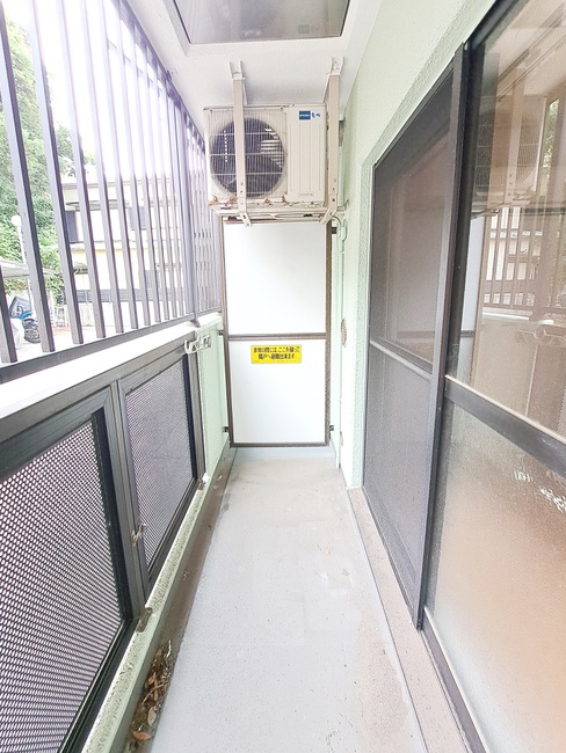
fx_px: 305
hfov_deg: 85.6
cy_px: 356
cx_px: 269
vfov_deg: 101.9
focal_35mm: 14
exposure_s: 1/50
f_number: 2.2
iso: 64
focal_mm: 1.74
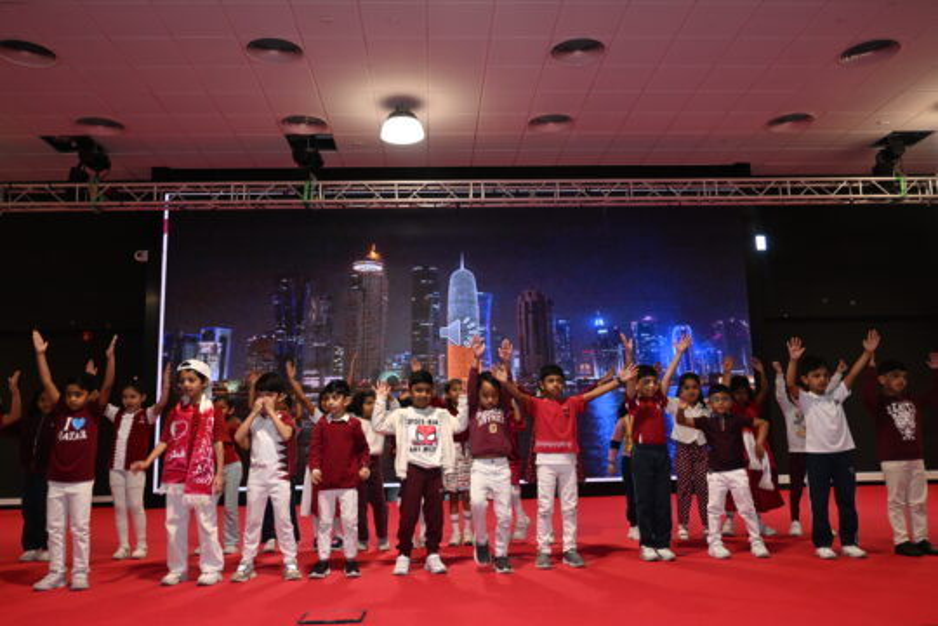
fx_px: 801
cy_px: 313
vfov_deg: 42.6
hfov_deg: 60.7
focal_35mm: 31
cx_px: 469
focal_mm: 20.5
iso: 640
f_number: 4.5
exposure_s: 1/80
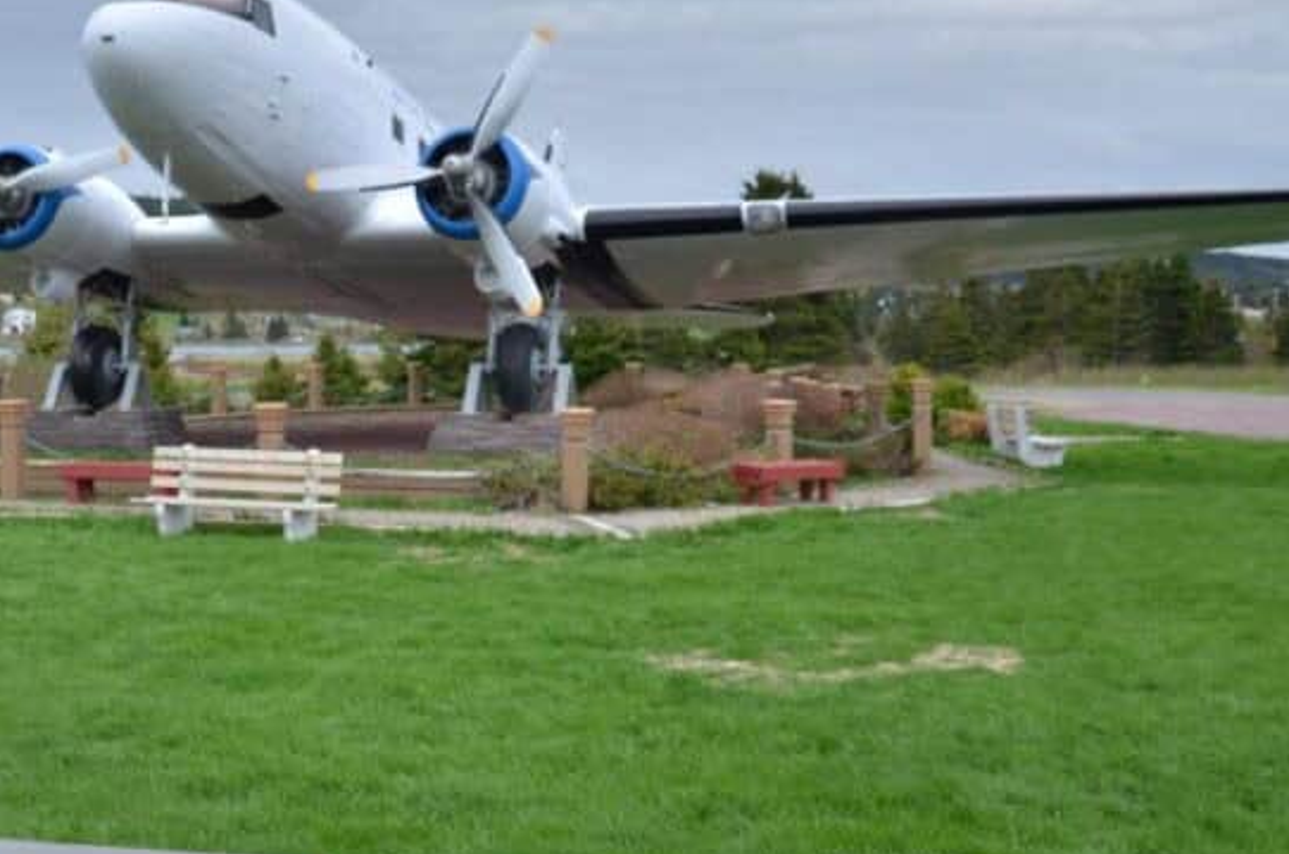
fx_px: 1822
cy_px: 666
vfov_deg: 26.0
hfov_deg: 38.3
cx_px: 378
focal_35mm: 51
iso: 500
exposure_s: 1/1250
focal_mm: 18
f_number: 3.5
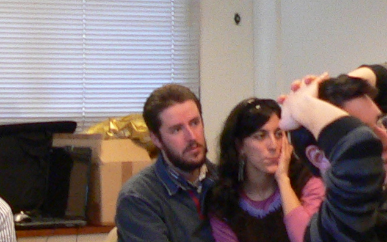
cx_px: 67
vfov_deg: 8.5
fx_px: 1624
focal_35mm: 154
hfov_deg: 13.5
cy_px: 106
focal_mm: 6
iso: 200
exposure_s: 1/25
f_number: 2.8
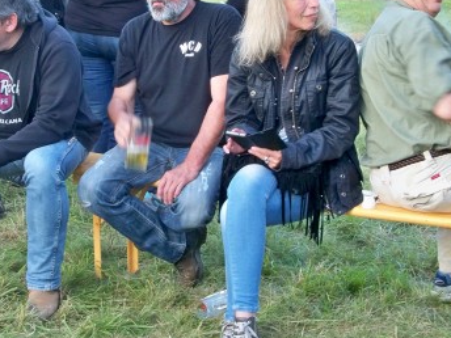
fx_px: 1212
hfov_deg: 21.1
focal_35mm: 93
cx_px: 177
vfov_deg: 15.9
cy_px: 138
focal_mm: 8.8
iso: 160
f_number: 3.8
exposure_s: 1/30
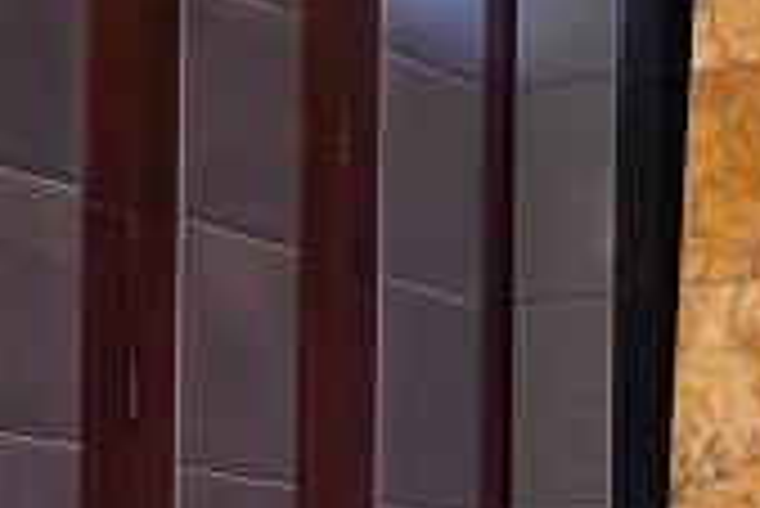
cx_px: 643
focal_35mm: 149
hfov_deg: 13.7
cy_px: 1029
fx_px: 3148
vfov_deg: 8.7
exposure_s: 1/125
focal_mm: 35
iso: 2500
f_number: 3.3
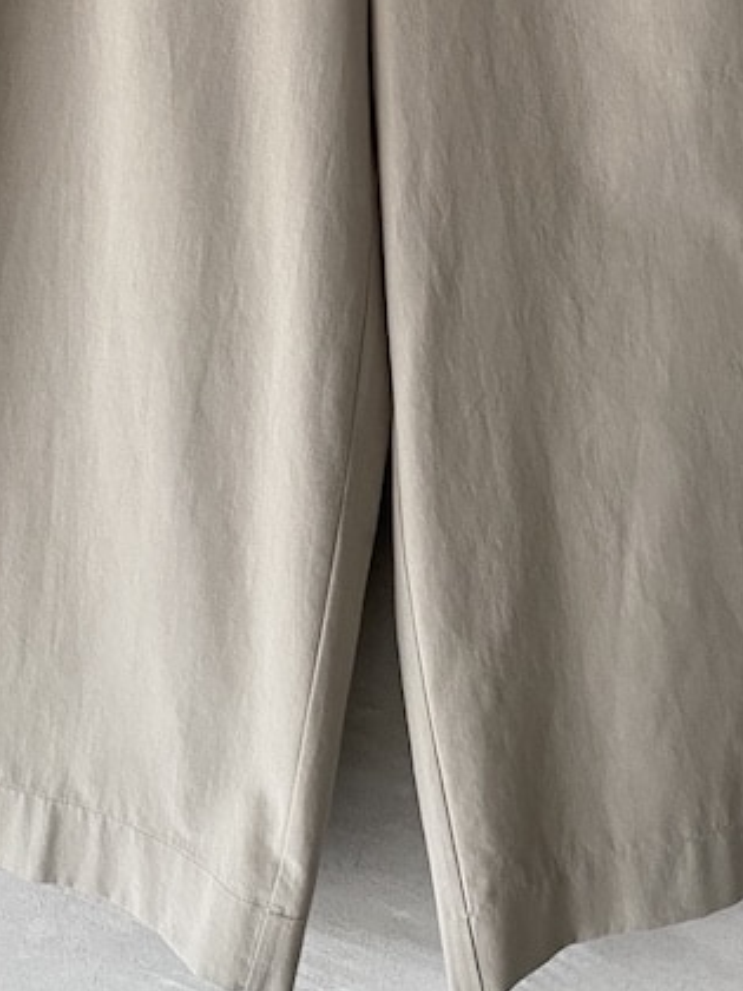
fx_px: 1889
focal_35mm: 66
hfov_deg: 22.2
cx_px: 403
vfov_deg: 27.1
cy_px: -86
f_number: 1.8
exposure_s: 1/87
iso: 125
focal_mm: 4.25
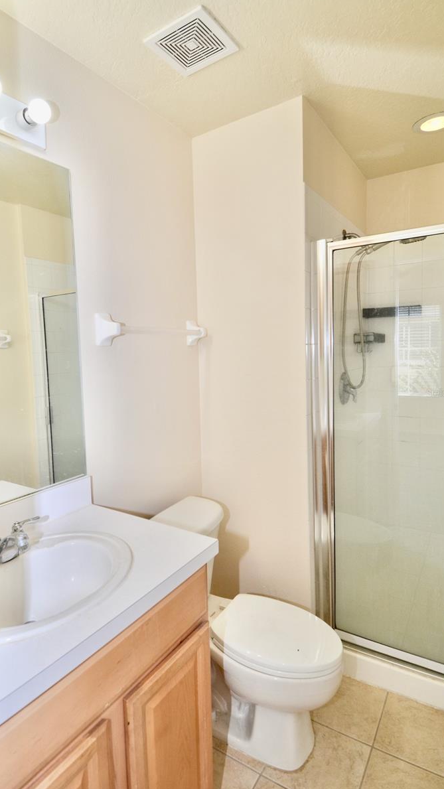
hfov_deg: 58.3
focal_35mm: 19
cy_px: 393
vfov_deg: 89.6
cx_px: 207
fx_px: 398
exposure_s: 1/125
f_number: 5.6
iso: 200
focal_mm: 12
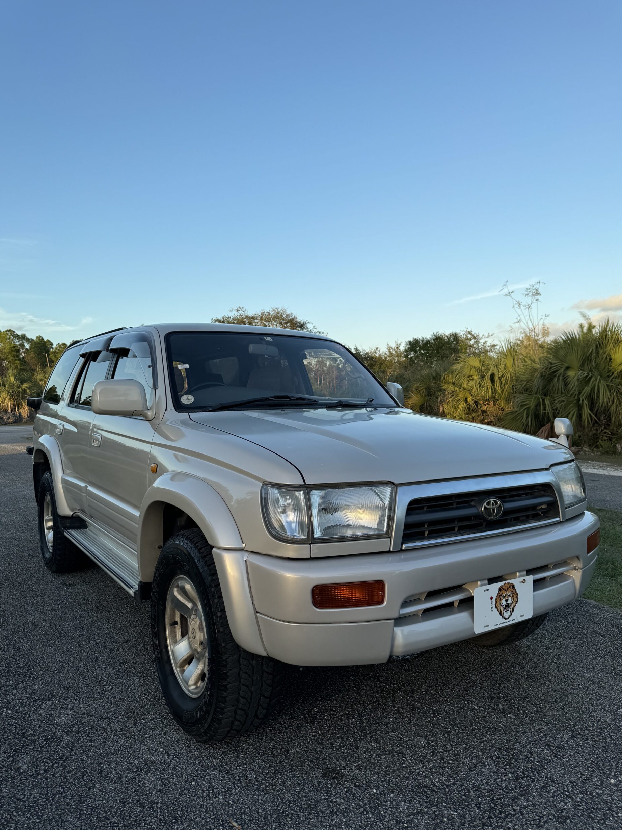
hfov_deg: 54.9
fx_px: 599
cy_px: 422
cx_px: 318
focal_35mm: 25
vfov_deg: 69.4
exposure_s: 1/1339
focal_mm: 6.86
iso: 80
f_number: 1.78
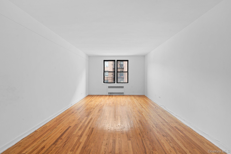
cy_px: 77
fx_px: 90
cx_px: 116
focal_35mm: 14
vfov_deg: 81.2
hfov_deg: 104.3
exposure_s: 1/2
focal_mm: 14
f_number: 10
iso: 320
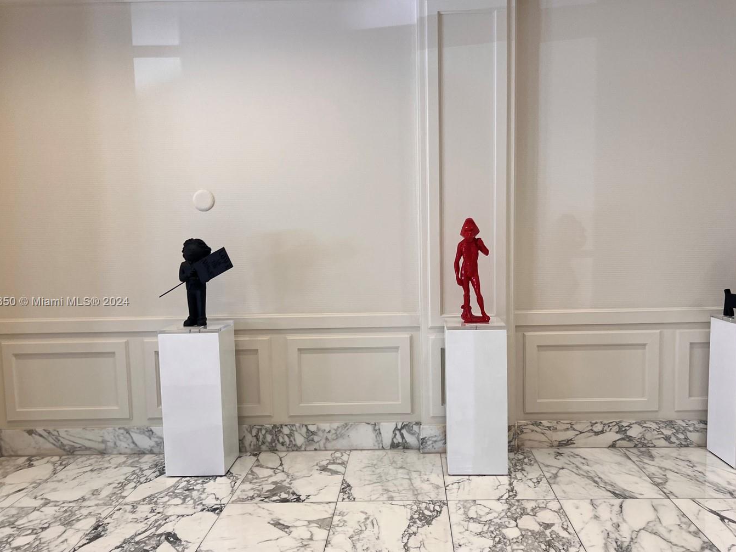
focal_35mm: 31
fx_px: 659
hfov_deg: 58.3
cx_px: 392
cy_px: 302
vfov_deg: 45.4
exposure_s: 1/120
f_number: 1.5
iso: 50
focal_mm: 5.7
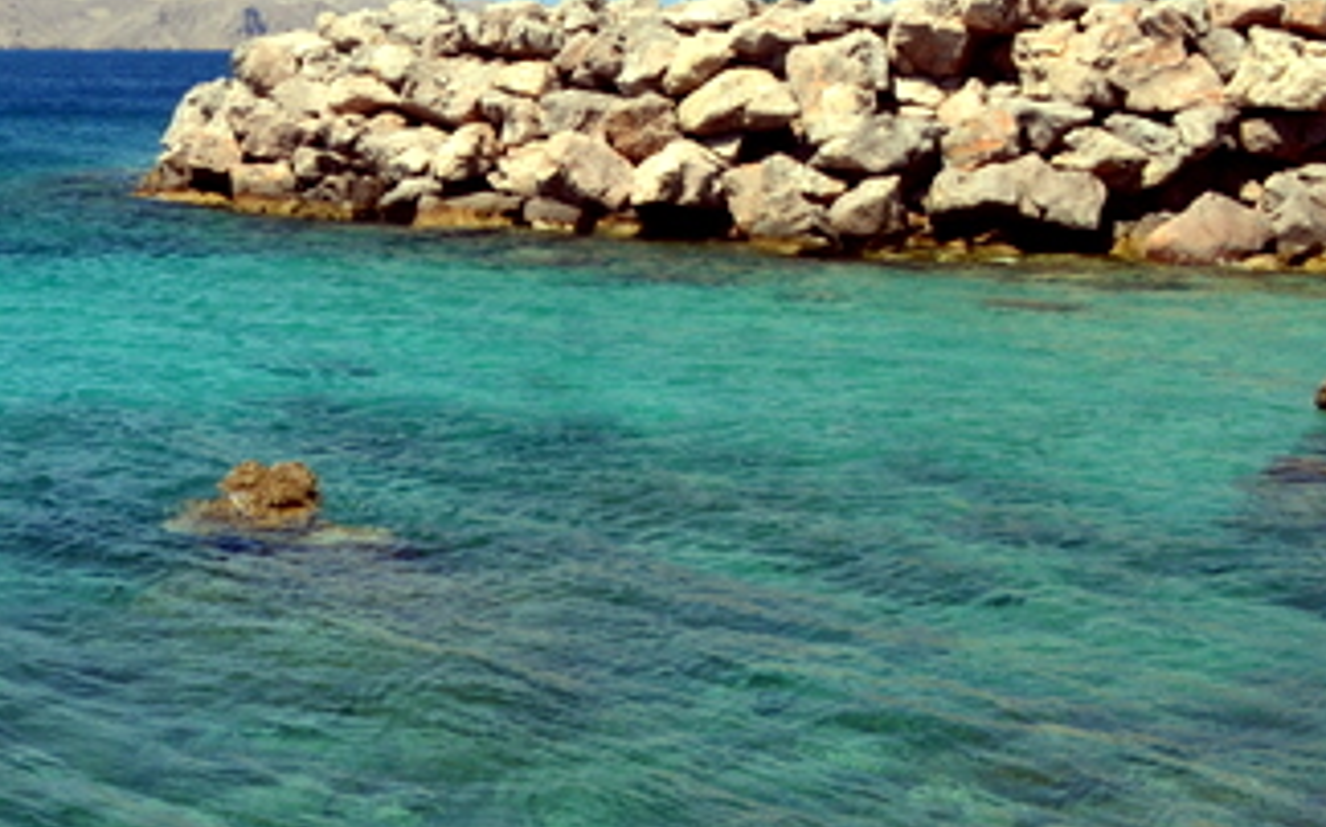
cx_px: -135
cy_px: 90
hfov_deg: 27.6
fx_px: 2456
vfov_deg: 18.8
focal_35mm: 68
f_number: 11
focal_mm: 18
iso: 400
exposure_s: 1/500
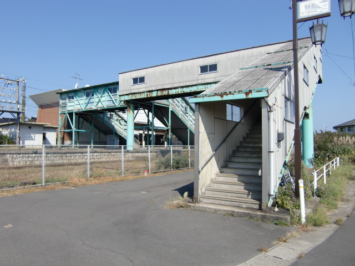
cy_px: 133
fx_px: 287
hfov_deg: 63.4
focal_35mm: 28
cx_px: 178
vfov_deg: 49.7
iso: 64
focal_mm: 4.9
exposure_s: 1/200
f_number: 7
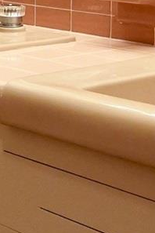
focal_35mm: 124
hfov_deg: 10.2
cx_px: -151
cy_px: -71
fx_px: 801
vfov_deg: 15.7
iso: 1000
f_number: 4
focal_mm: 11
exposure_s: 1/160
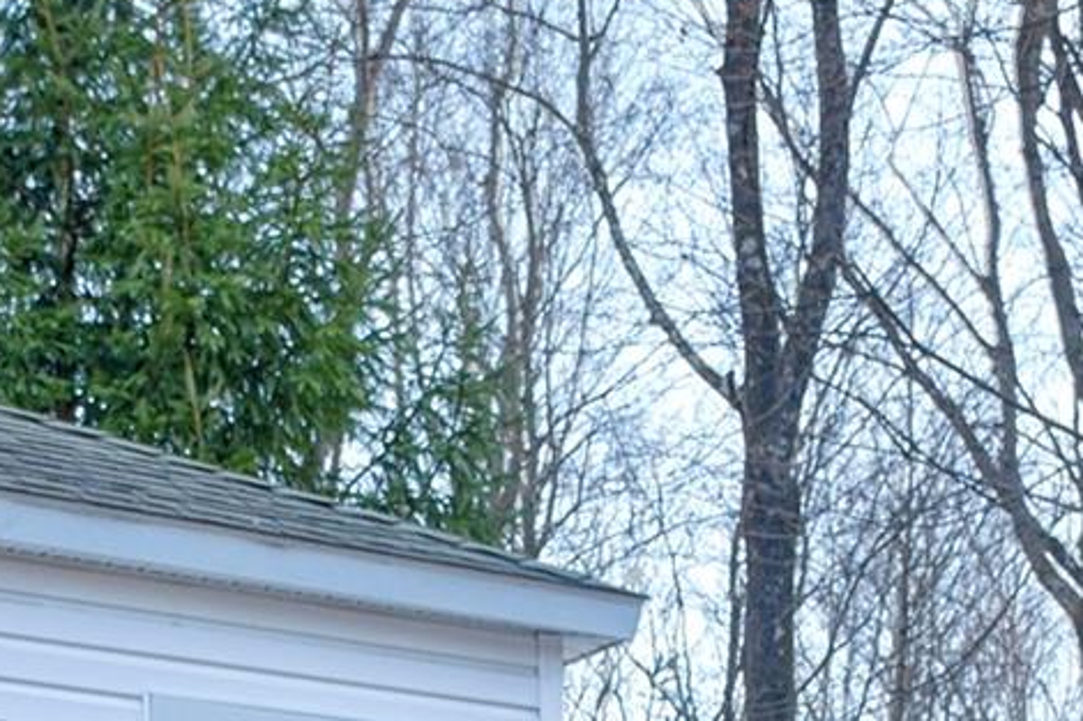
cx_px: 136
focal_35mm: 157
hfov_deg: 13.0
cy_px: 1390
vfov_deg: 8.3
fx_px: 4721
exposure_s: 1/60
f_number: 8
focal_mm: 24
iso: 250
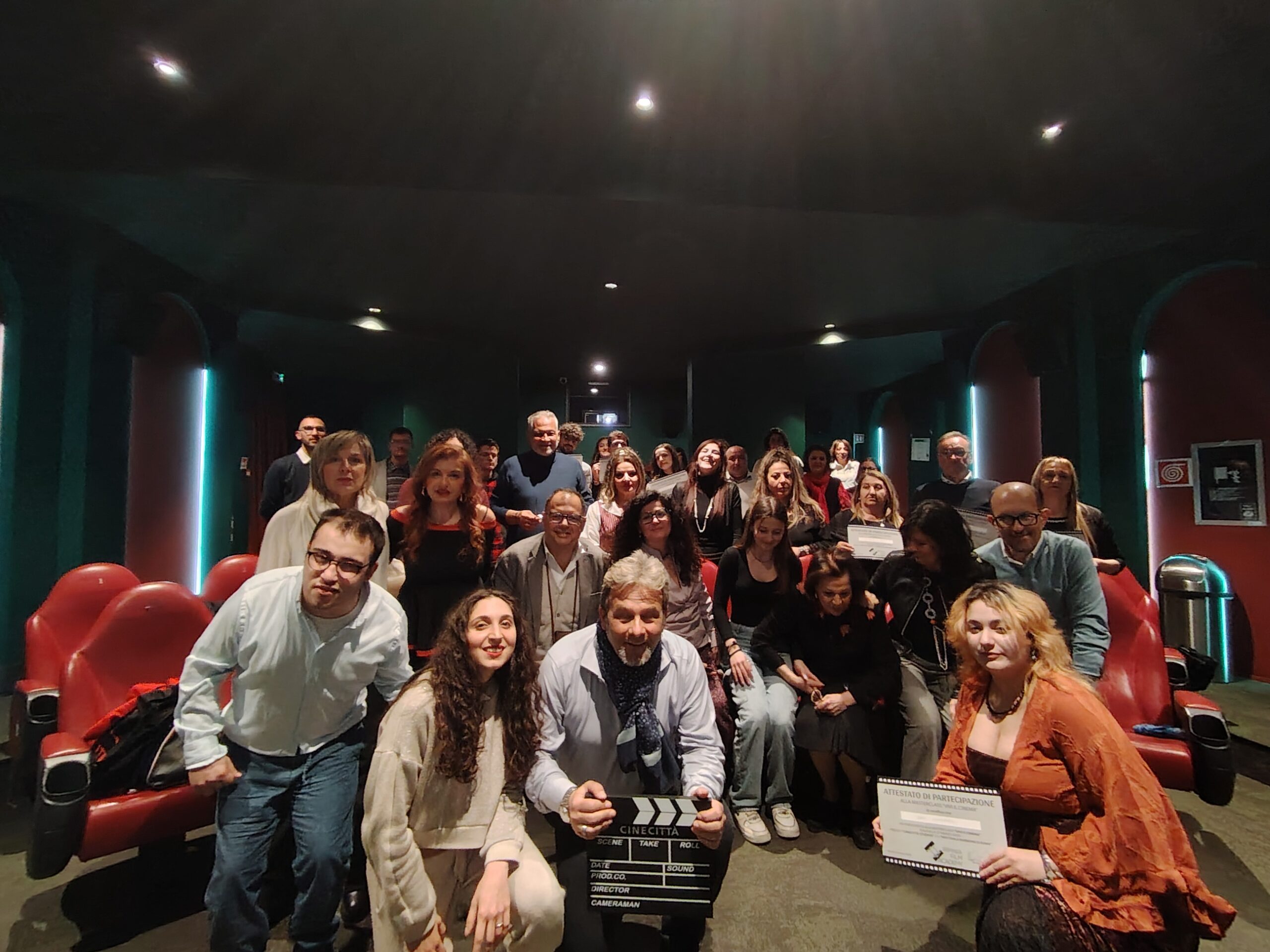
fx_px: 624
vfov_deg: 74.7
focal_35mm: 17
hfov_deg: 91.0
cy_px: 476
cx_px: 635
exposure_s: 1/20
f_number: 2.2
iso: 621
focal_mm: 1.43
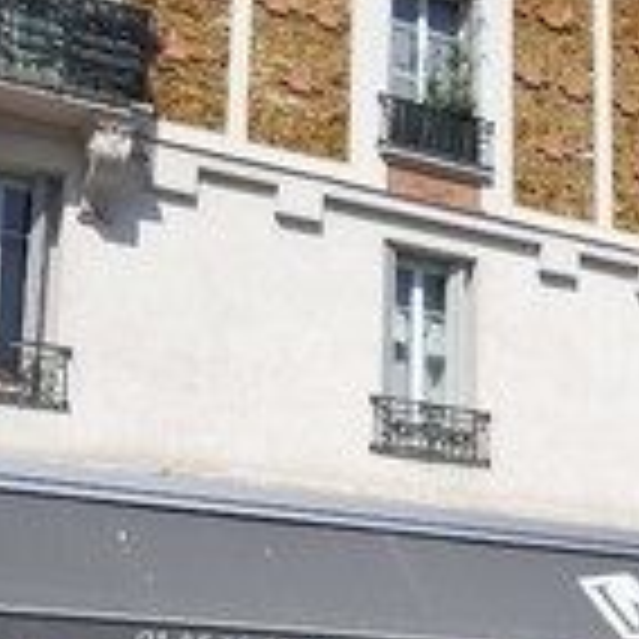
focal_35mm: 73
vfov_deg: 23.2
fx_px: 1525
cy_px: 544
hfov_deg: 23.3
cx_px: 529
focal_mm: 29
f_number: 18
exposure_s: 1/250
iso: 200
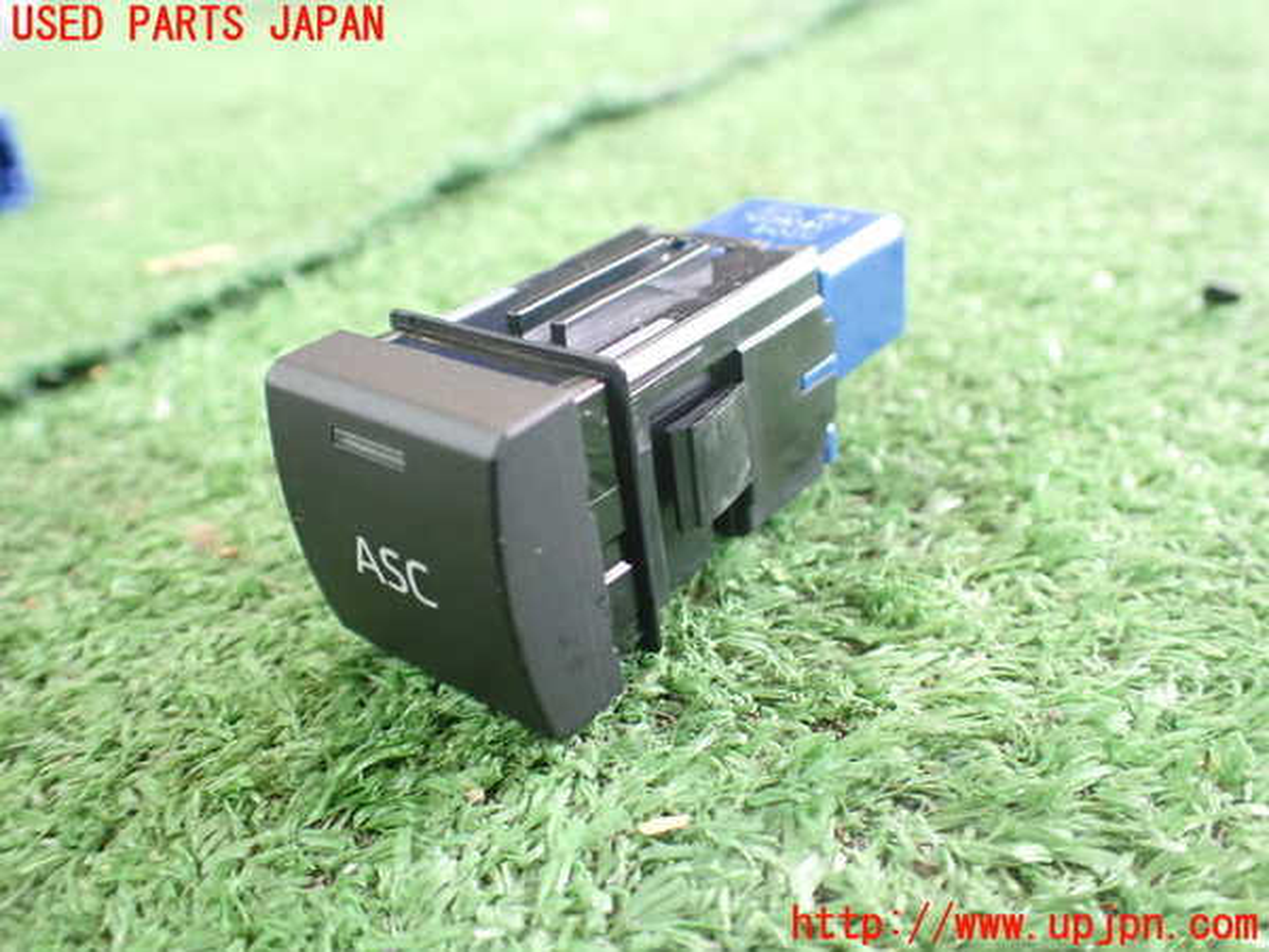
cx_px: 634
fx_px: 1100
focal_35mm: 30
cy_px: 476
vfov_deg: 46.8
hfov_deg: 60.0
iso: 800
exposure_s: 1/30
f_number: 2.3
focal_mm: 5.4
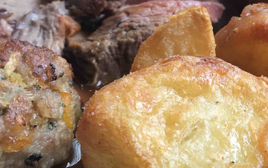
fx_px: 467
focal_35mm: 64
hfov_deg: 30.8
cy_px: 54
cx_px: 232
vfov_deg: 20.2
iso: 32
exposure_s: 1/50
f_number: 1.8
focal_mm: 3.99
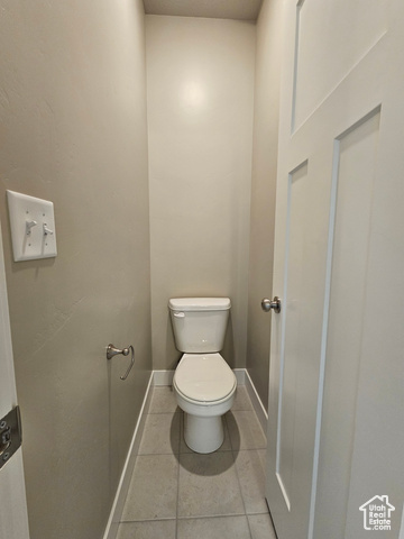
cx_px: 202
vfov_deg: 106.2
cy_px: 270
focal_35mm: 13
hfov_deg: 89.9
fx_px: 202
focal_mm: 2.2
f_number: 2.2
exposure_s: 1/60
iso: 200
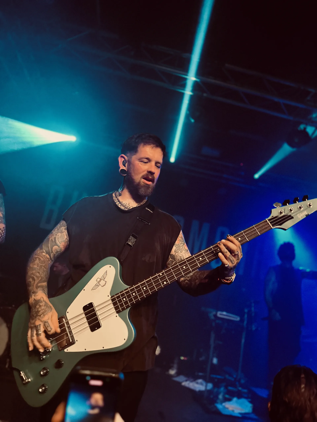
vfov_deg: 71.6
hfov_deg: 56.8
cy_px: 211
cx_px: 158
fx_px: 293
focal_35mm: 24
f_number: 1.78
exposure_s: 1/40
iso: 1000
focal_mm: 6.86
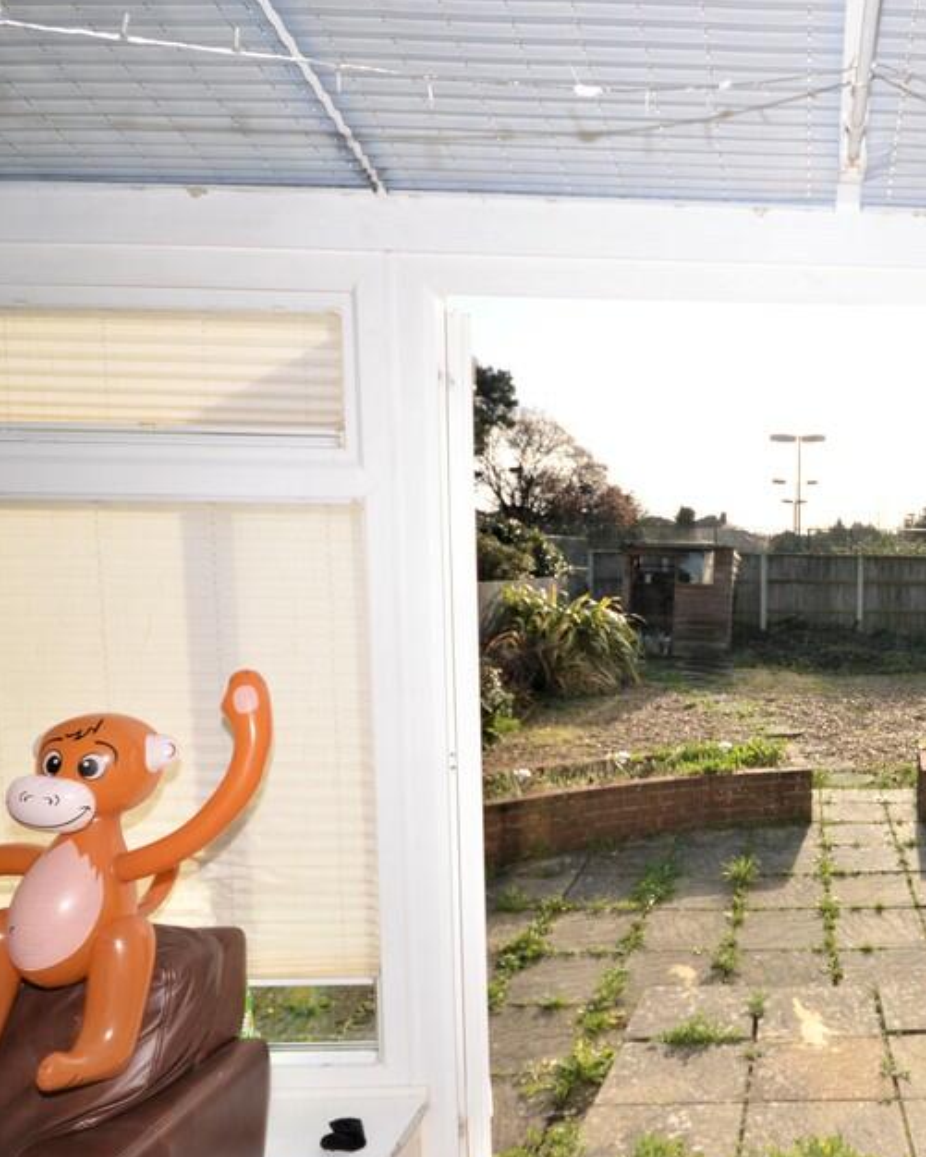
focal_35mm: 23
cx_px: 852
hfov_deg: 52.6
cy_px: 622
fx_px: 788
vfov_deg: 72.5
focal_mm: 10
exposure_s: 1/200
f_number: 7.1
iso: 100
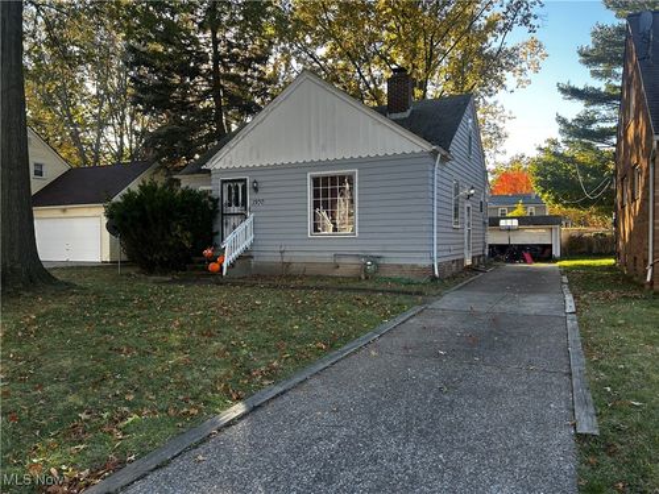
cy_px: 247
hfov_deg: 67.3
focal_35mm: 26
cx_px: 330
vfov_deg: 53.1
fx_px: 495
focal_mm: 5.7
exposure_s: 1/367
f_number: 1.5
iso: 50
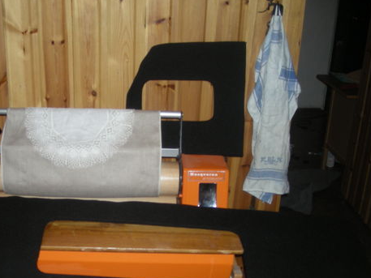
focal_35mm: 49
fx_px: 525
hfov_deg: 38.4
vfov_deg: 29.6
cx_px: 119
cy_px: 172
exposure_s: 1/60
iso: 70
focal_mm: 5.7
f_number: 2.8
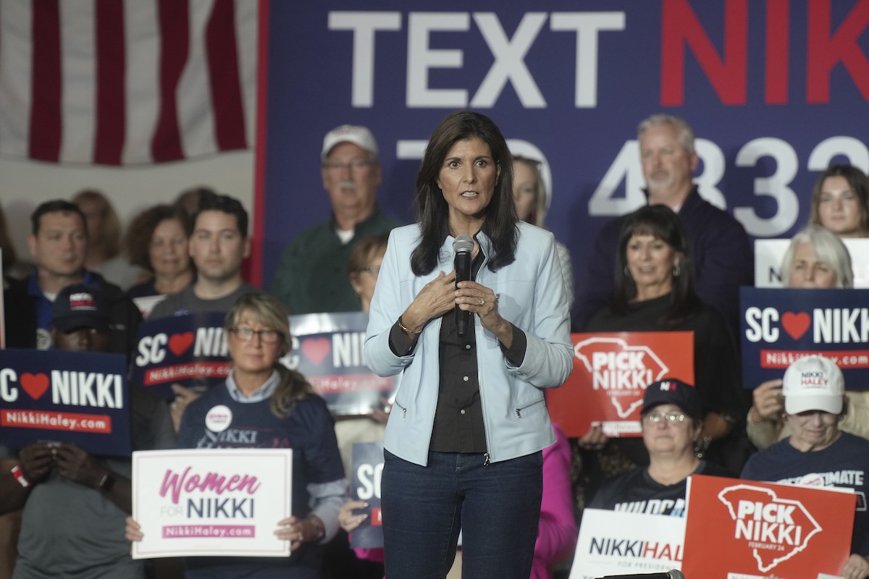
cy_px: 290
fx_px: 7386
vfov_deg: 4.5
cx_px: 434
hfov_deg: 6.7
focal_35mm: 306
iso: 2000
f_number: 5.6
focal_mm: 306
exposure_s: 1/320
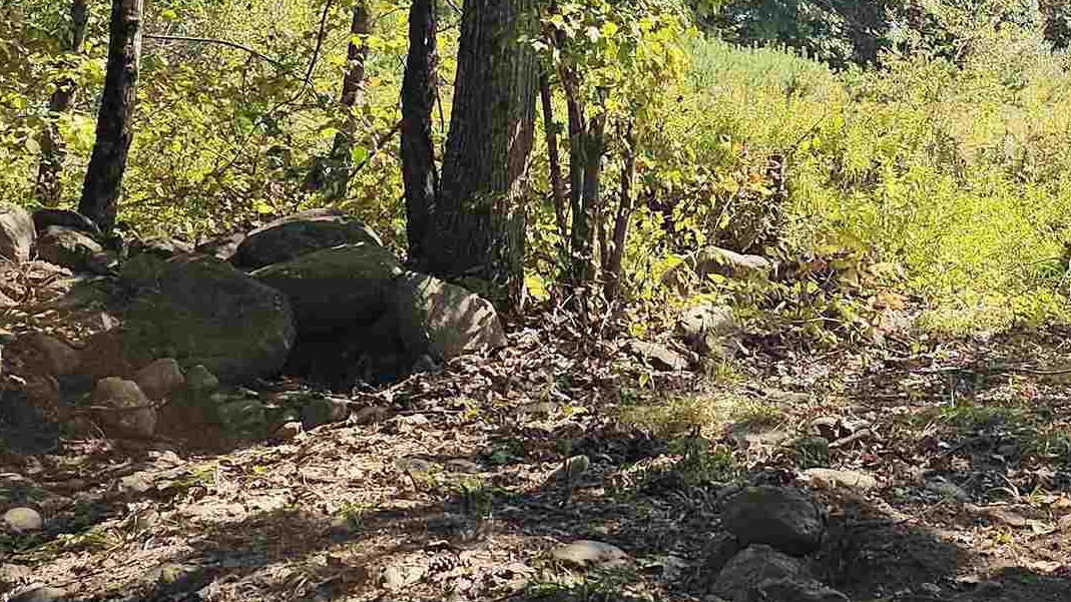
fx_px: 2044
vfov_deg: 16.7
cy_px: 214
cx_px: 989
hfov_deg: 28.1
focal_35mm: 72
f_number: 1.7
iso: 10
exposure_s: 1/331
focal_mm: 6.3
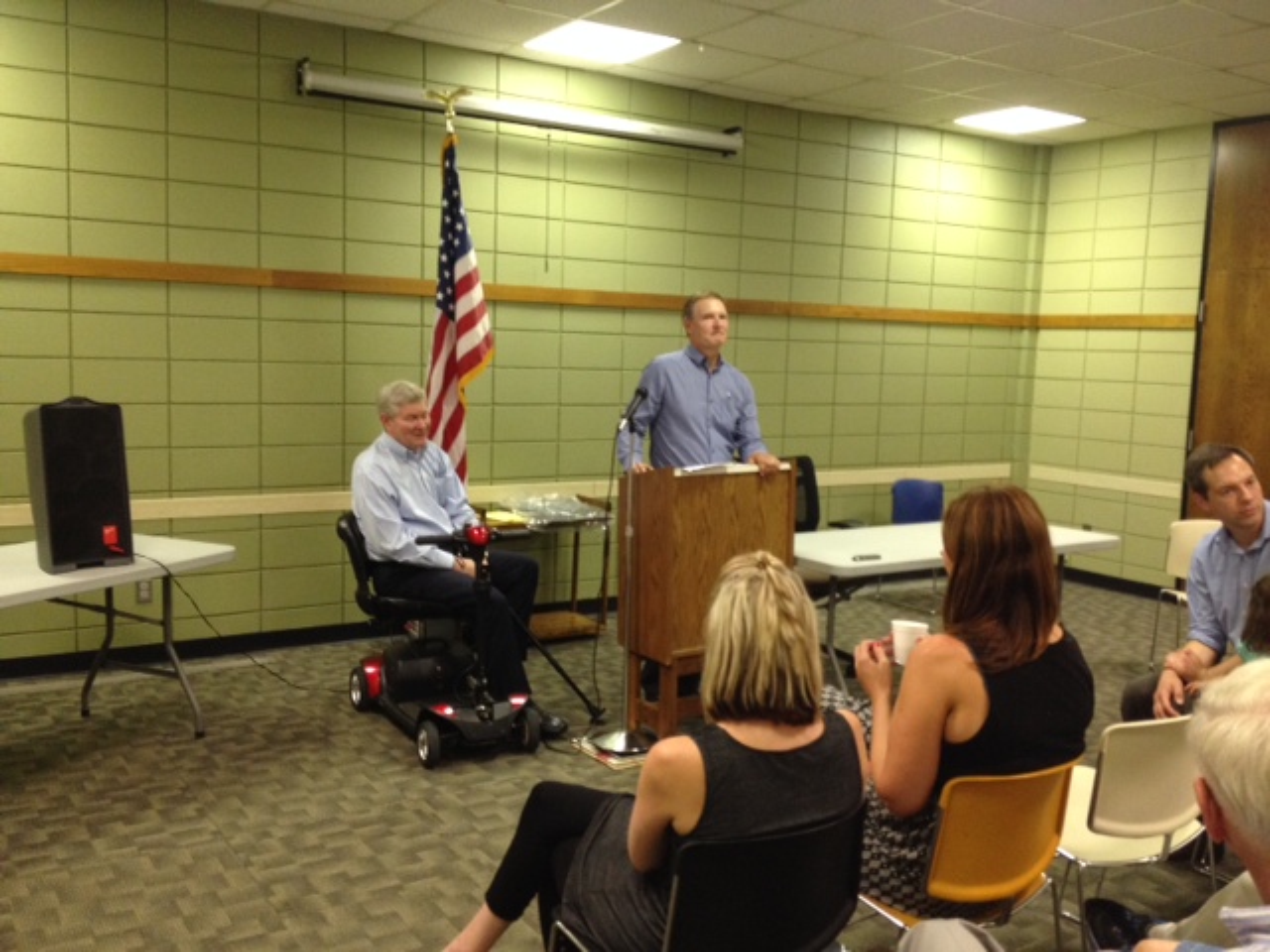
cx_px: 635
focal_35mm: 35
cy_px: 476
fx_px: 1284
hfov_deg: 52.6
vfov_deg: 40.7
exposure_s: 1/20
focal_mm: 4.28
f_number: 2.4
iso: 200
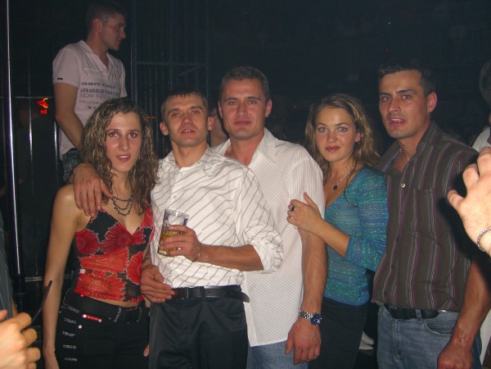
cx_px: 246
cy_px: 184
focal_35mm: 38
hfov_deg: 49.0
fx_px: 539
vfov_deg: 37.7
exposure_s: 1/60
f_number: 2.8
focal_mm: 7.9
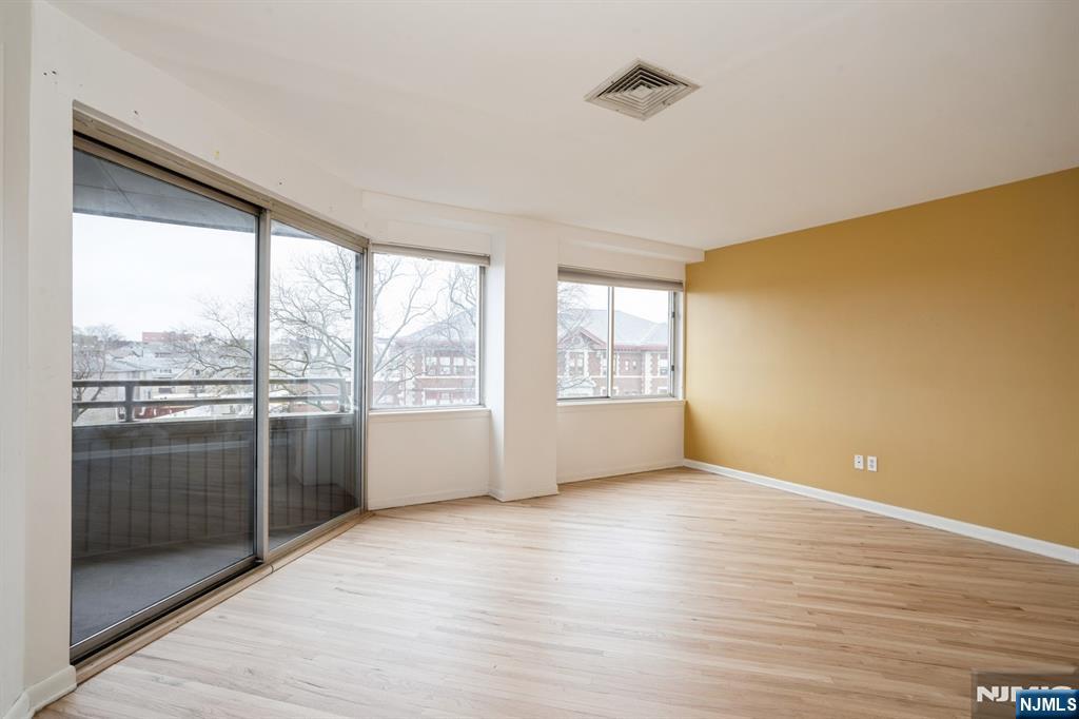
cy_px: 360
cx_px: 540
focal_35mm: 16
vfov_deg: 73.7
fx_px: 479
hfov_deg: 96.8
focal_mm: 16
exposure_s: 1/4
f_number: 11
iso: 100
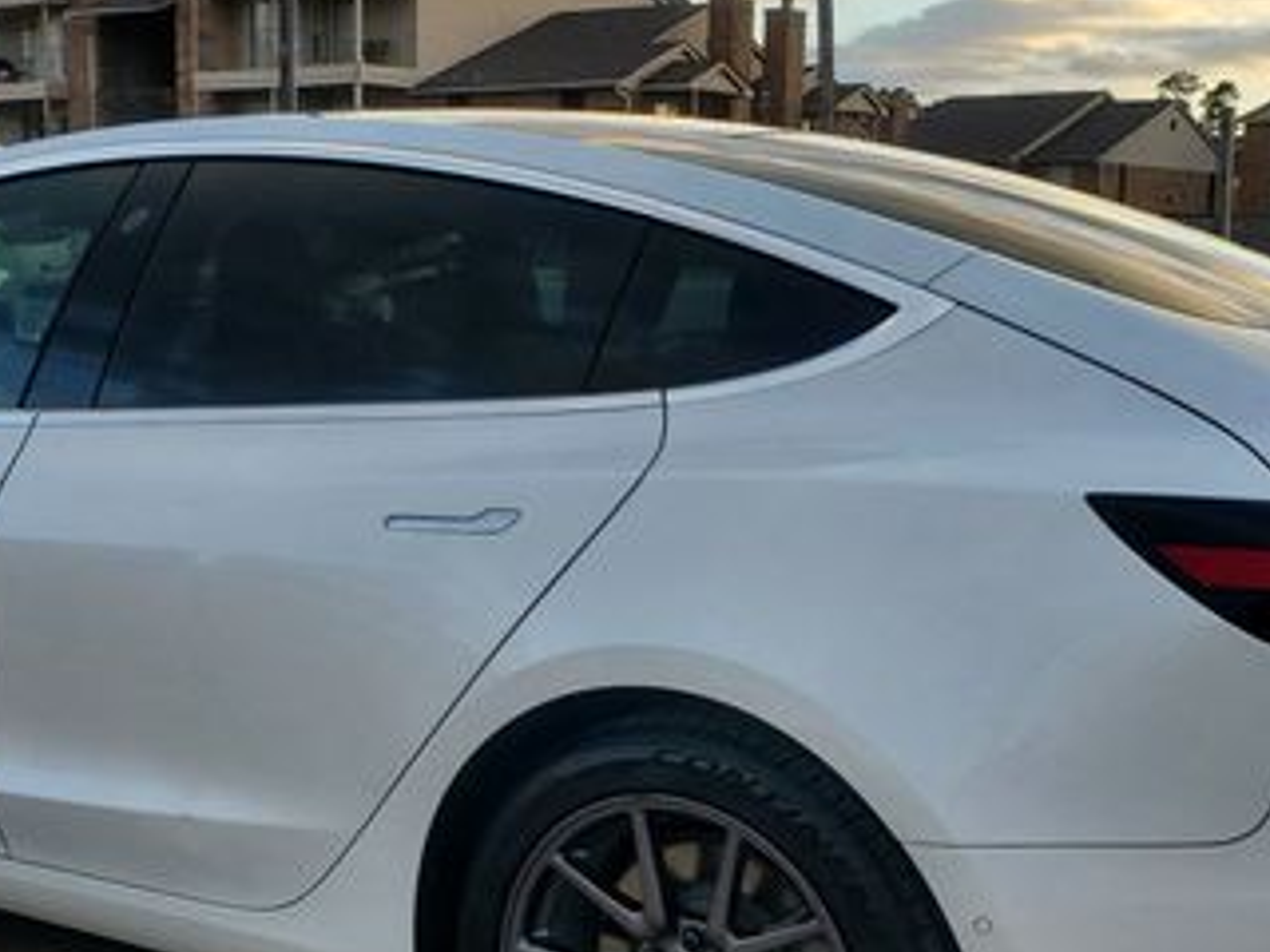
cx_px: 516
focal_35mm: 52
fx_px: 1908
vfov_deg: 27.8
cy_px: 670
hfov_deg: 36.7
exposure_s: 1/507
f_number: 2.4
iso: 50
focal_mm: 4.3
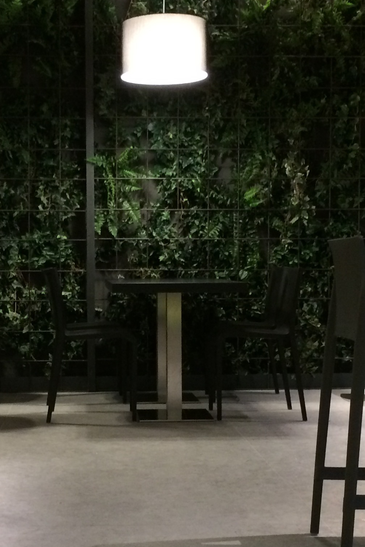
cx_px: 122
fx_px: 988
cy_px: 306
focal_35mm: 65
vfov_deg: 30.9
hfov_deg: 20.8
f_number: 2.2
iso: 320
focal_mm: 4.15
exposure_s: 1/33
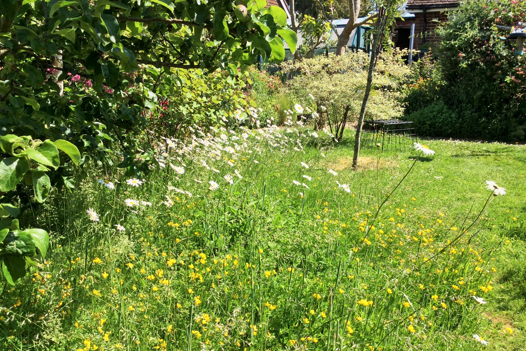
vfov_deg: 38.8
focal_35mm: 34
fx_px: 497
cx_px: 258
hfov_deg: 55.8
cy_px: 199
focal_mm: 3.3
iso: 32
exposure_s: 1/784
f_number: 2.4
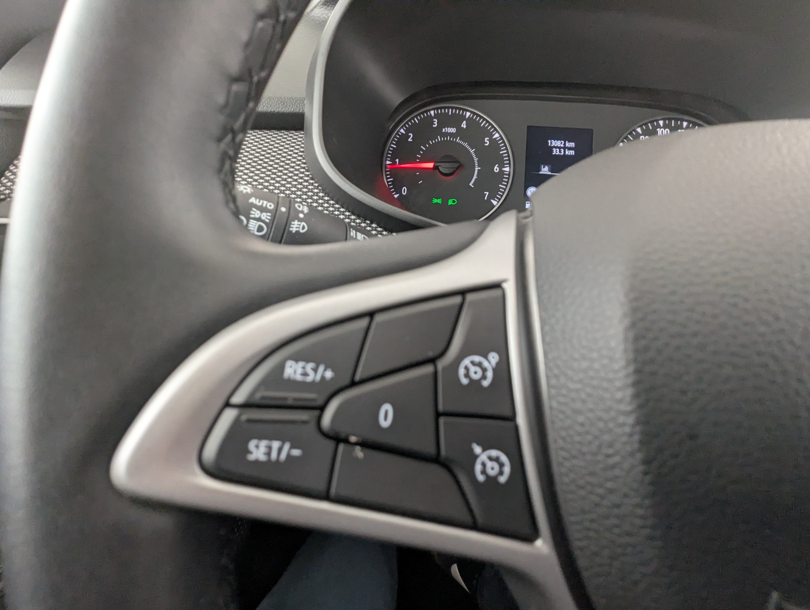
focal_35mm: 16
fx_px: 375
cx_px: 405
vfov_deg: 78.2
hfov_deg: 94.4
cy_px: 305
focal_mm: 2.35
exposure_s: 1/46.2
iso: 335
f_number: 2.2
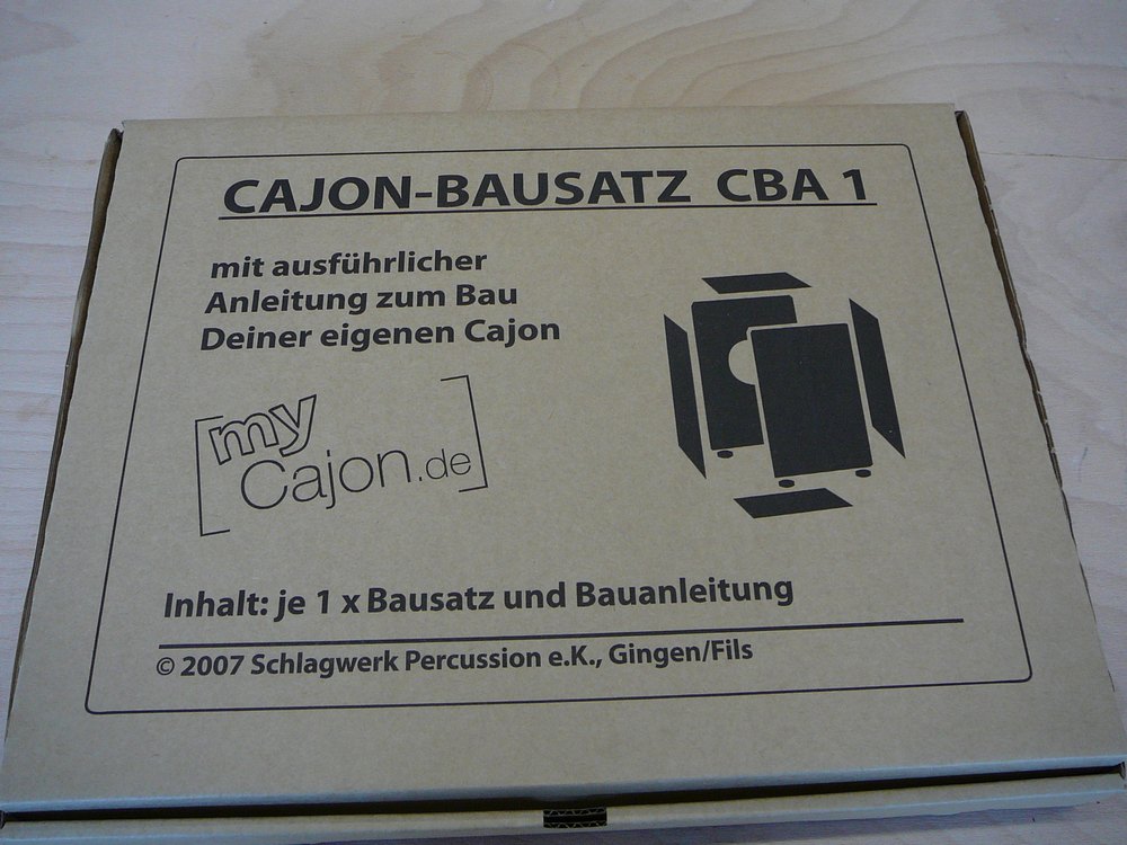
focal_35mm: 35
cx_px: 564
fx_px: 1140
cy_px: 422
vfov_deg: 40.7
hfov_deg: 52.6
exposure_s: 1/30
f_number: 2.8
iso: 100
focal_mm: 5.2
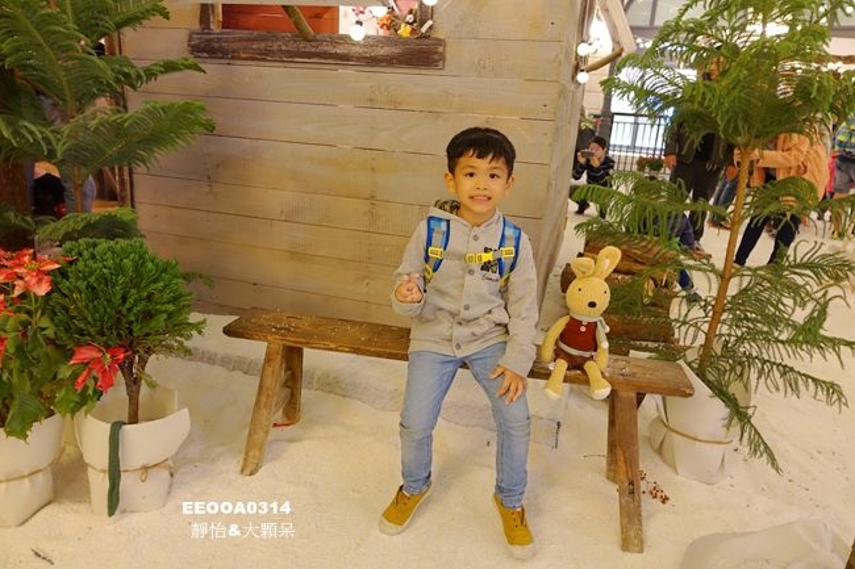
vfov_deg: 53.1
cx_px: 428
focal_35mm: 24
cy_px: 284
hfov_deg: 73.8
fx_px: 570
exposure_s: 1/25
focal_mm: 8.8
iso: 800
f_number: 1.8
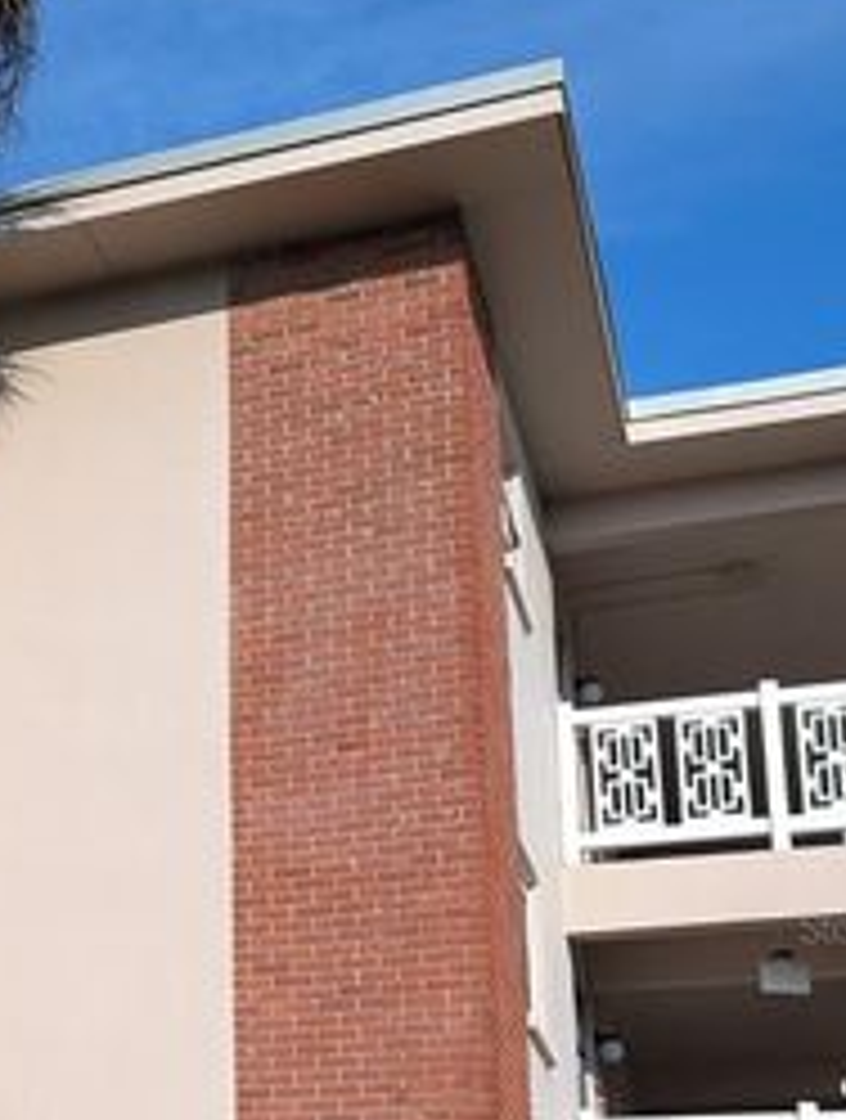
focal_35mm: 64
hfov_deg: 21.5
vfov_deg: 29.4
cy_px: 927
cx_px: -148
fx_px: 2077
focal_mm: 6.9
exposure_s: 1/1176
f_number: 1.68
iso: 22
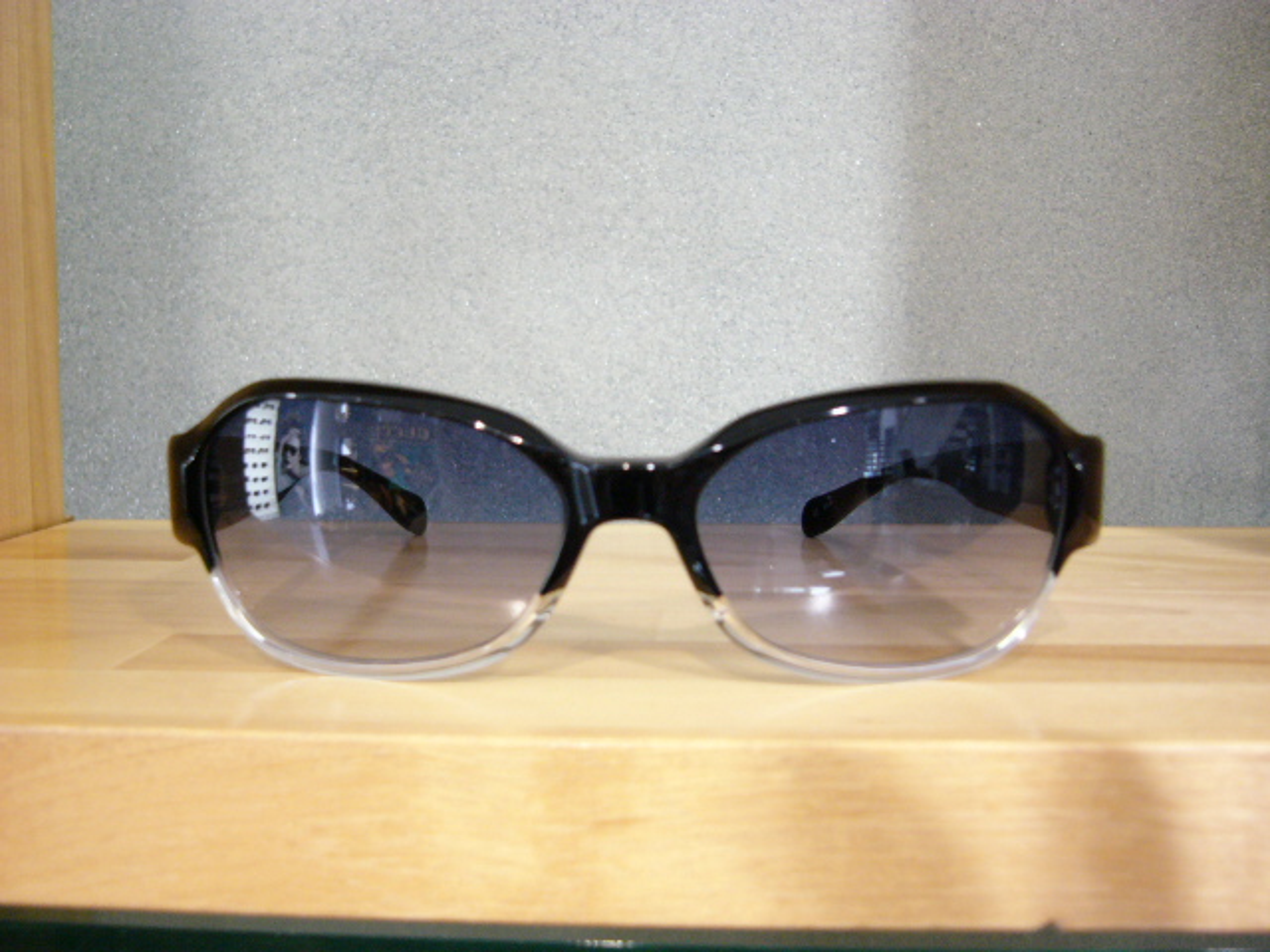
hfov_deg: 52.6
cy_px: 476
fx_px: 1284
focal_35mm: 35
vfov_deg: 40.7
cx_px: 635
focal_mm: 5.8
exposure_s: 1/40
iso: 200
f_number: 2.8
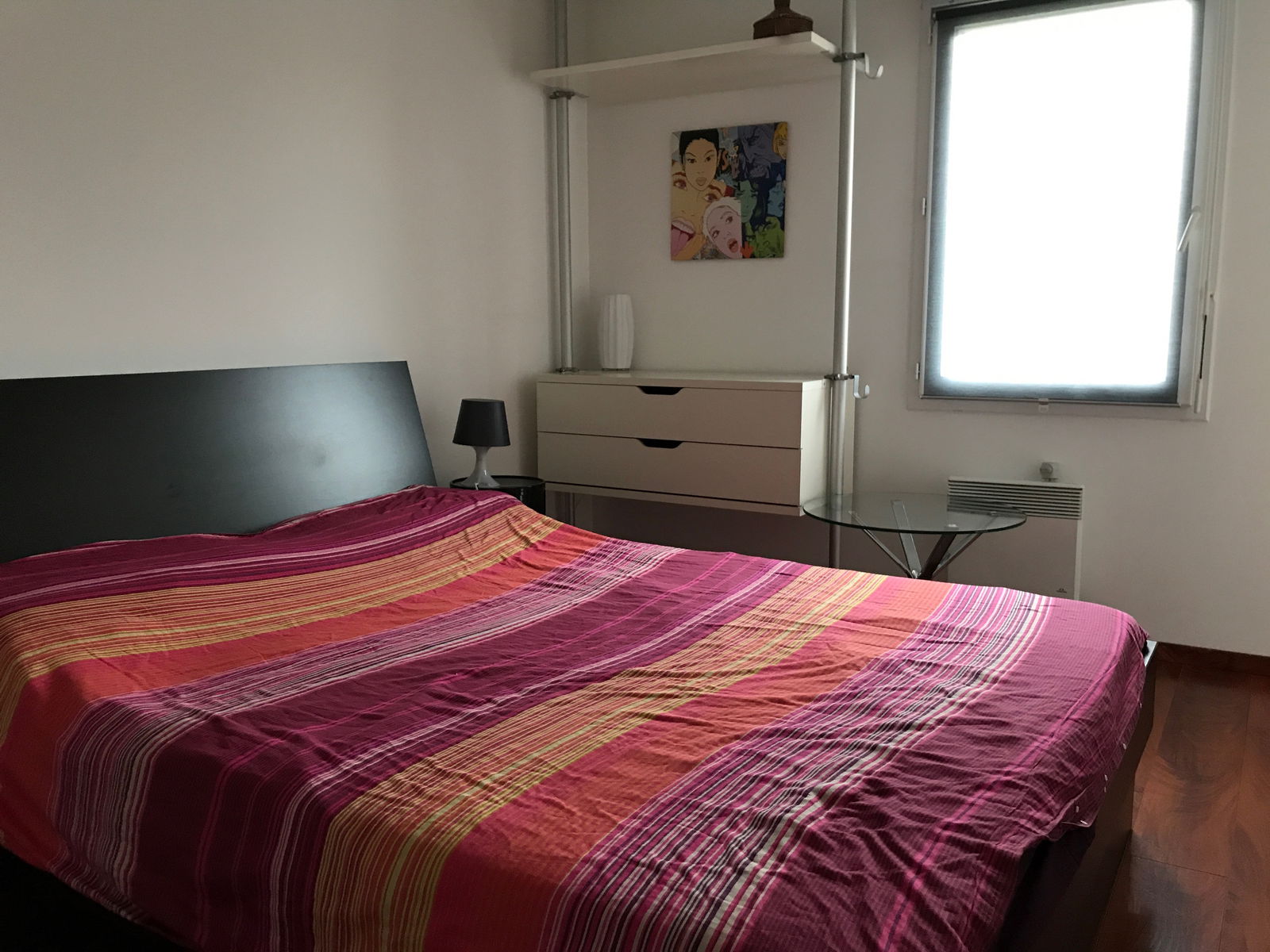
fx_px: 1027
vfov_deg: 49.7
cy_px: 476
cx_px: 635
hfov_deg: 63.4
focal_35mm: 28
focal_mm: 3.99
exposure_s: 1/17
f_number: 1.8
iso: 80
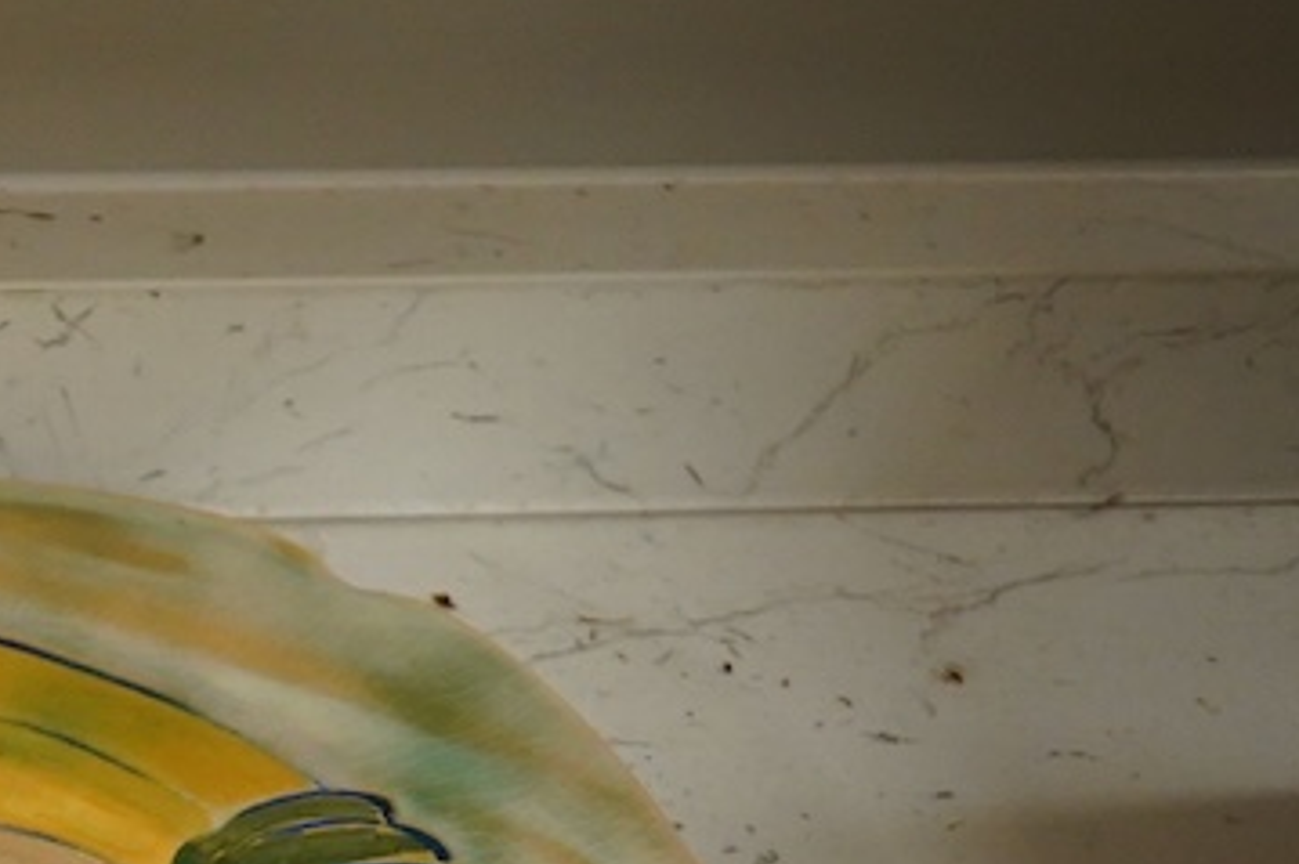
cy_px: 1099
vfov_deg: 9.6
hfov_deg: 14.0
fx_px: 5085
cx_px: -356
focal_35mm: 141
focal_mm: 30
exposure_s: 1/160
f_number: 5.6
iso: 2500
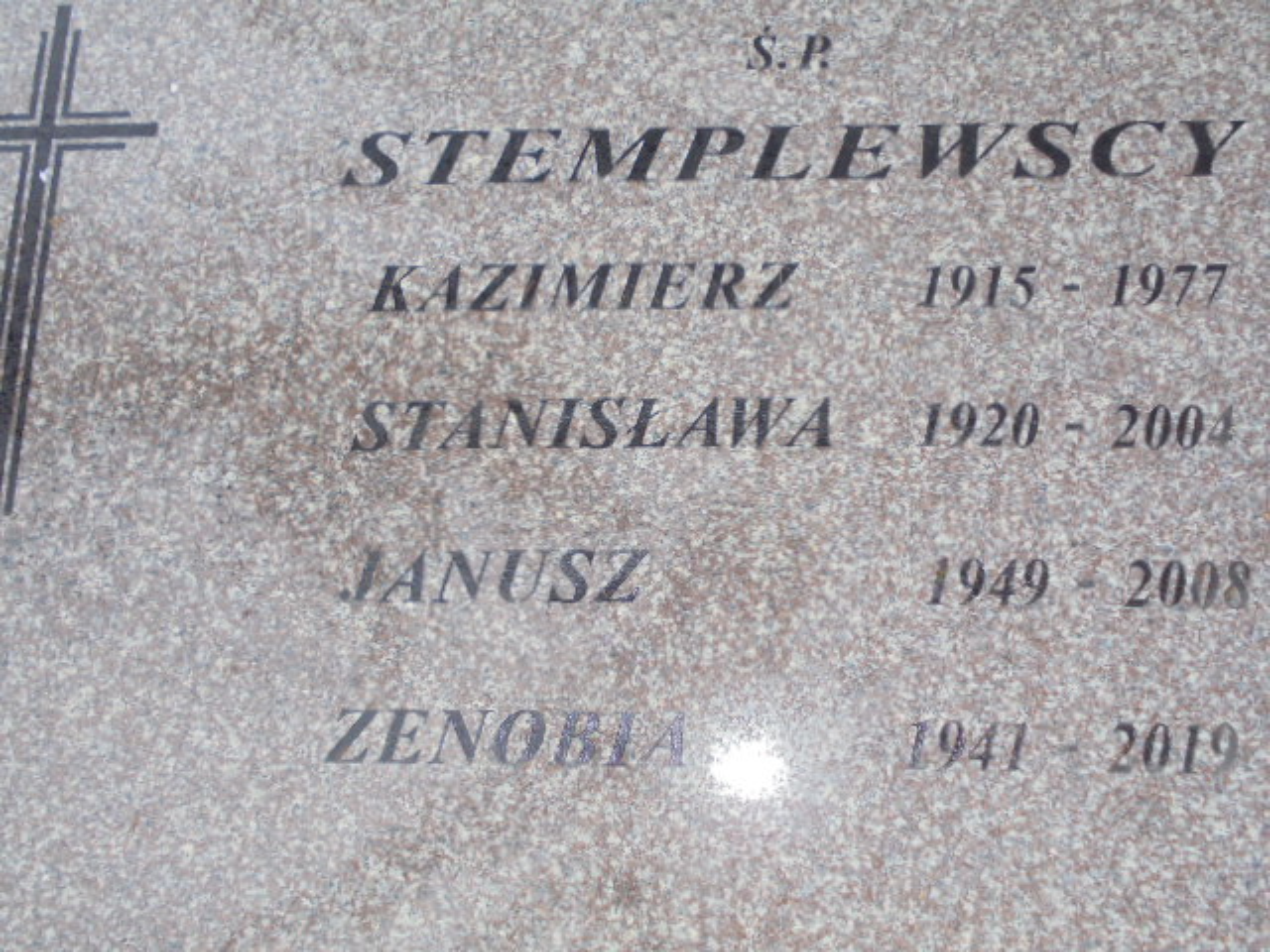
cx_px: 635
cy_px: 476
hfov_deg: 54.0
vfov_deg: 41.8
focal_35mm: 34
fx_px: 1247
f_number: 4
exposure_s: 1/30
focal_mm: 6.1
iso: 100
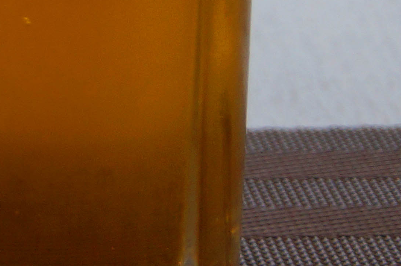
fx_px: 2993
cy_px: -34
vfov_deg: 5.1
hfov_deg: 7.6
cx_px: 4
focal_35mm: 269
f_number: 4.5
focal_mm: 40
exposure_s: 1/80
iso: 200
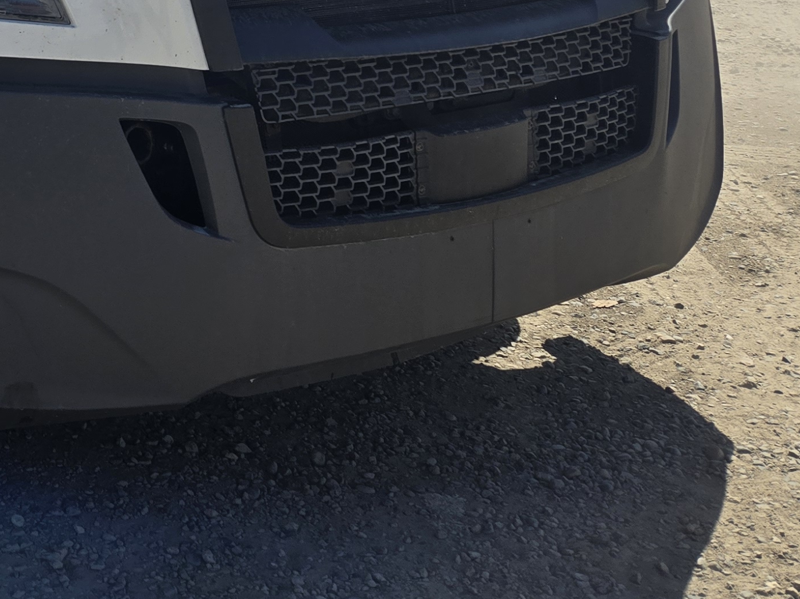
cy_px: -251
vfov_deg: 19.8
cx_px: -196
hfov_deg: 25.8
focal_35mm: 66
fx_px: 1525
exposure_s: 1/1920
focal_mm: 5.4
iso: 25
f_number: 1.8
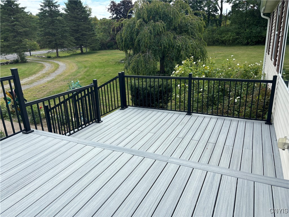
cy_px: 108
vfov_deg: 53.1
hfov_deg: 67.3
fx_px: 217
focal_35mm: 26
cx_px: 144
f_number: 1.6
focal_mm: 5.96
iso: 50
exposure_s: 1/1543
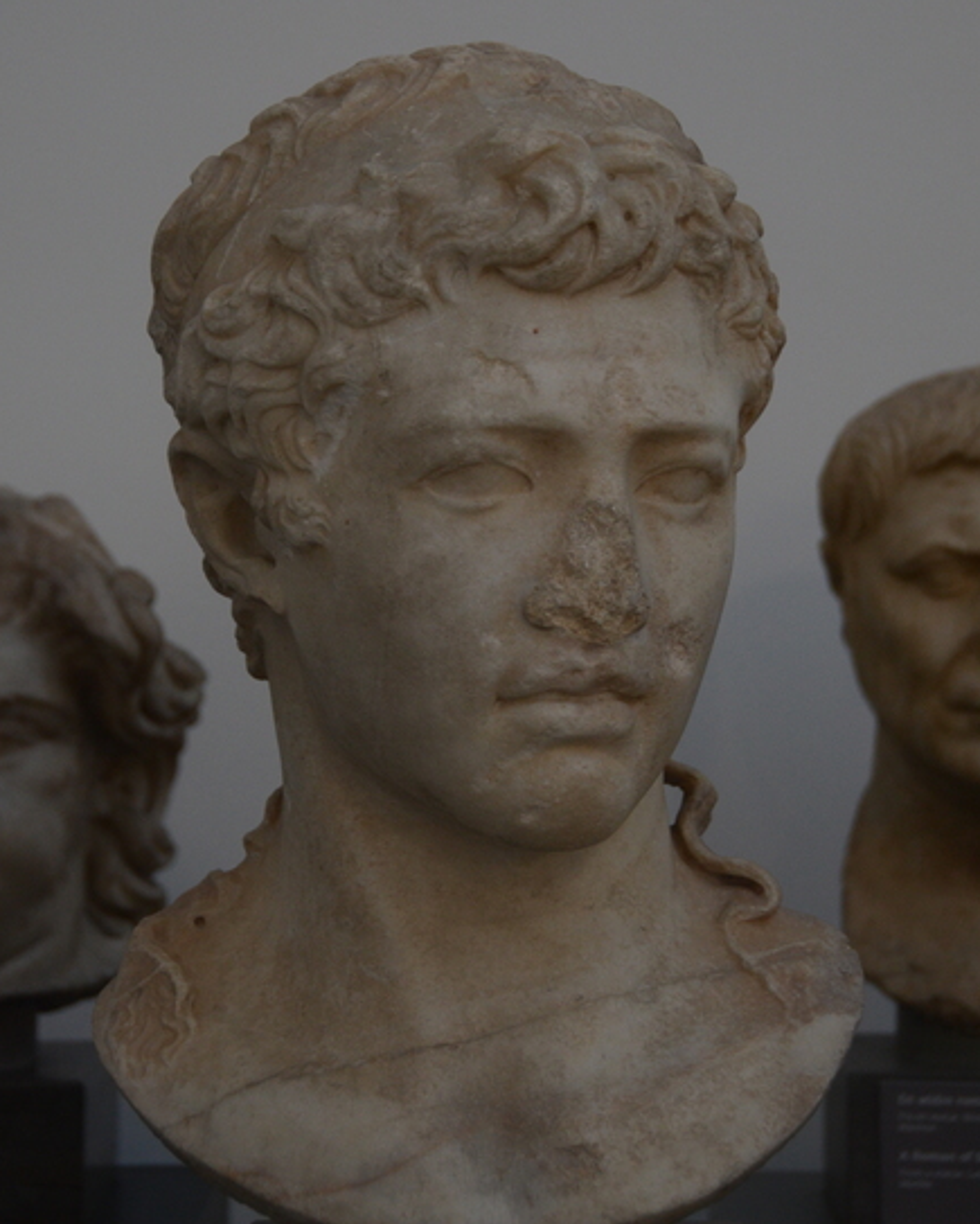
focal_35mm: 103
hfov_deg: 15.0
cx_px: 489
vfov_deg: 18.6
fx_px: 3731
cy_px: 584
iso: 1000
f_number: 4.8
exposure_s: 1/60
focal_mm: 60
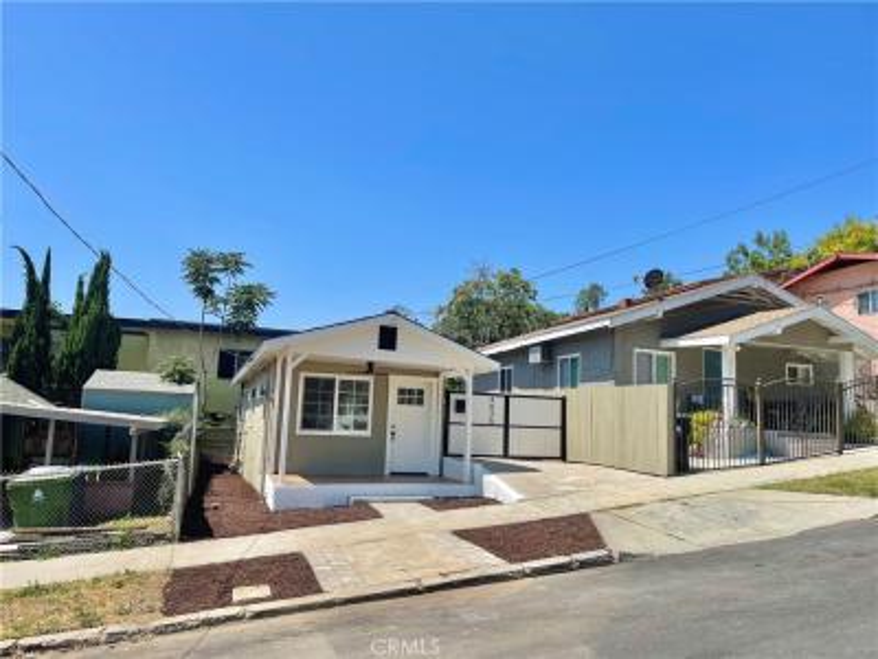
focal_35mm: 25
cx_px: 439
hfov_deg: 69.4
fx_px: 634
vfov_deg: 54.9
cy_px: 330
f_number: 1.6
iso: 32
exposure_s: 1/3922
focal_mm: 5.1
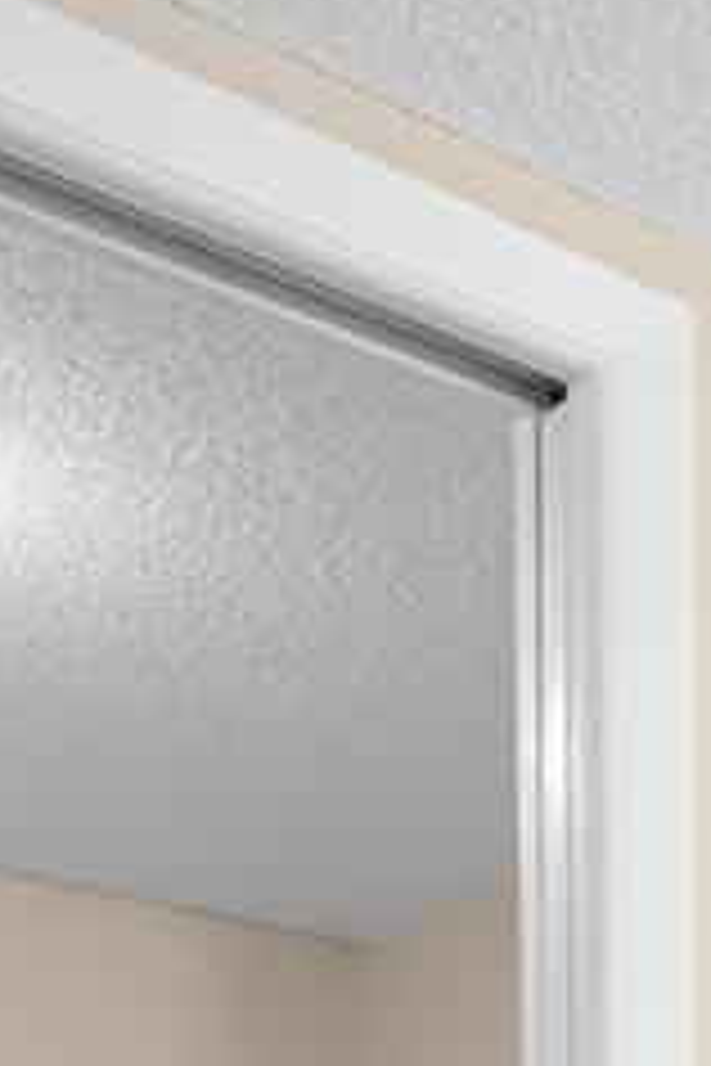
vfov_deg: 18.8
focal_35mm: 86
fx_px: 2548
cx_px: 1143
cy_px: 1871
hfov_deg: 14.5
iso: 320
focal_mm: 17
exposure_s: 1/4
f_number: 8
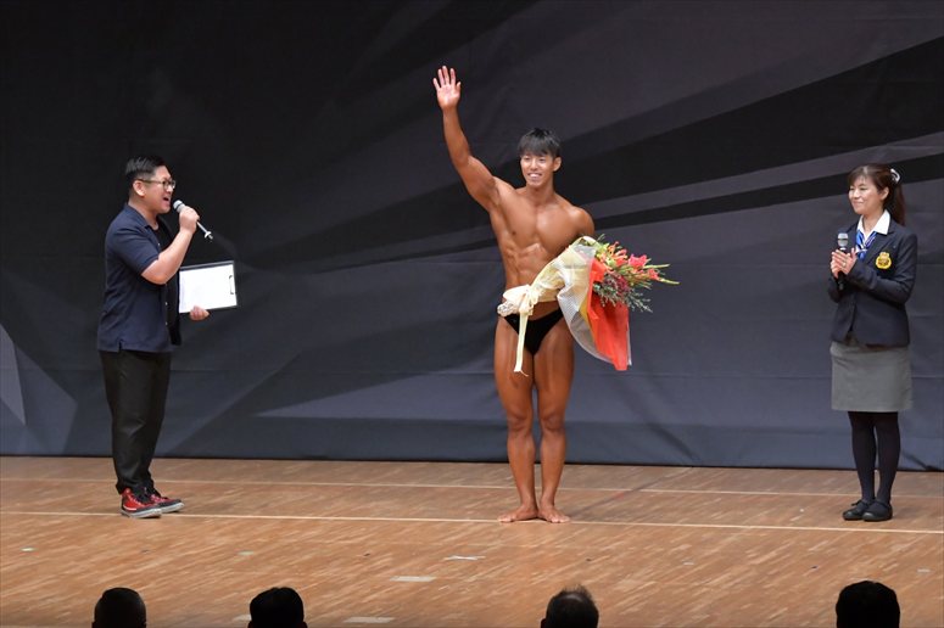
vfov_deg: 6.8
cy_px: 314
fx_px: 5294
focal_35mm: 202
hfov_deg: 10.2
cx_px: 472
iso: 6400
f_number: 5.6
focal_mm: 135
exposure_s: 1/400
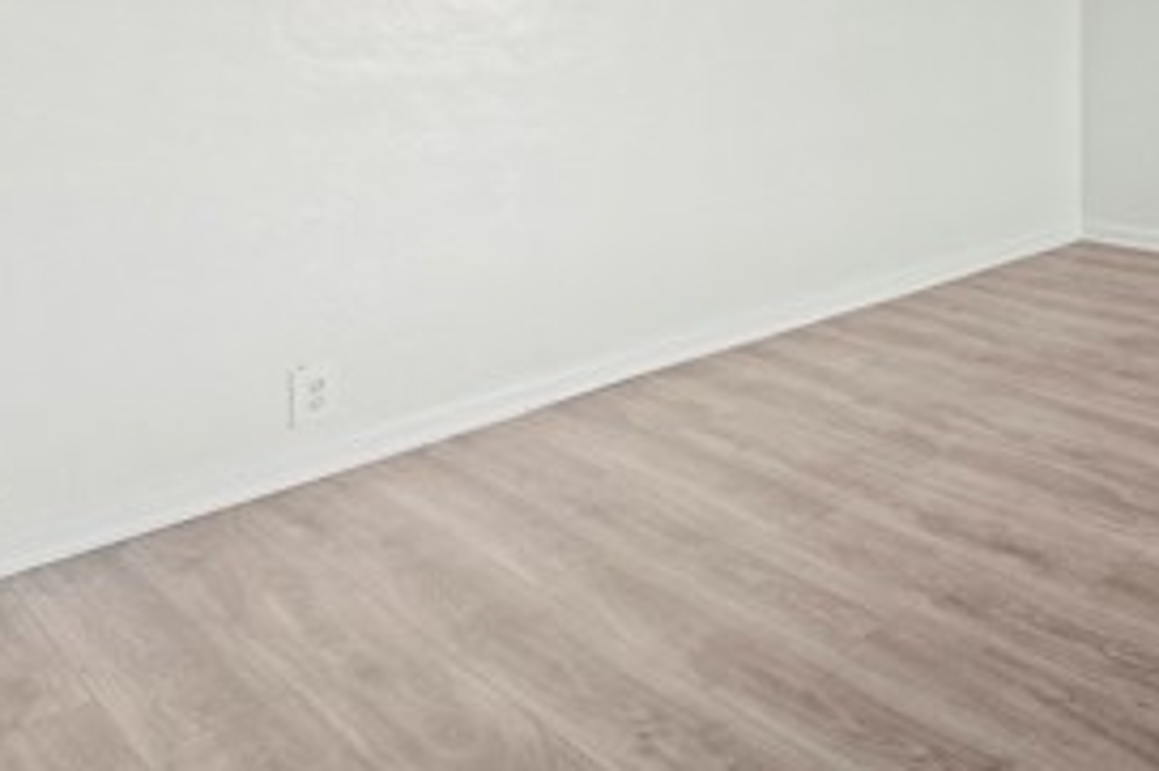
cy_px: -19
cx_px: 1104
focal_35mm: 33
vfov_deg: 35.6
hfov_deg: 49.1
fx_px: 1062
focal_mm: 14
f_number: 9
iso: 3200
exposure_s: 1/20
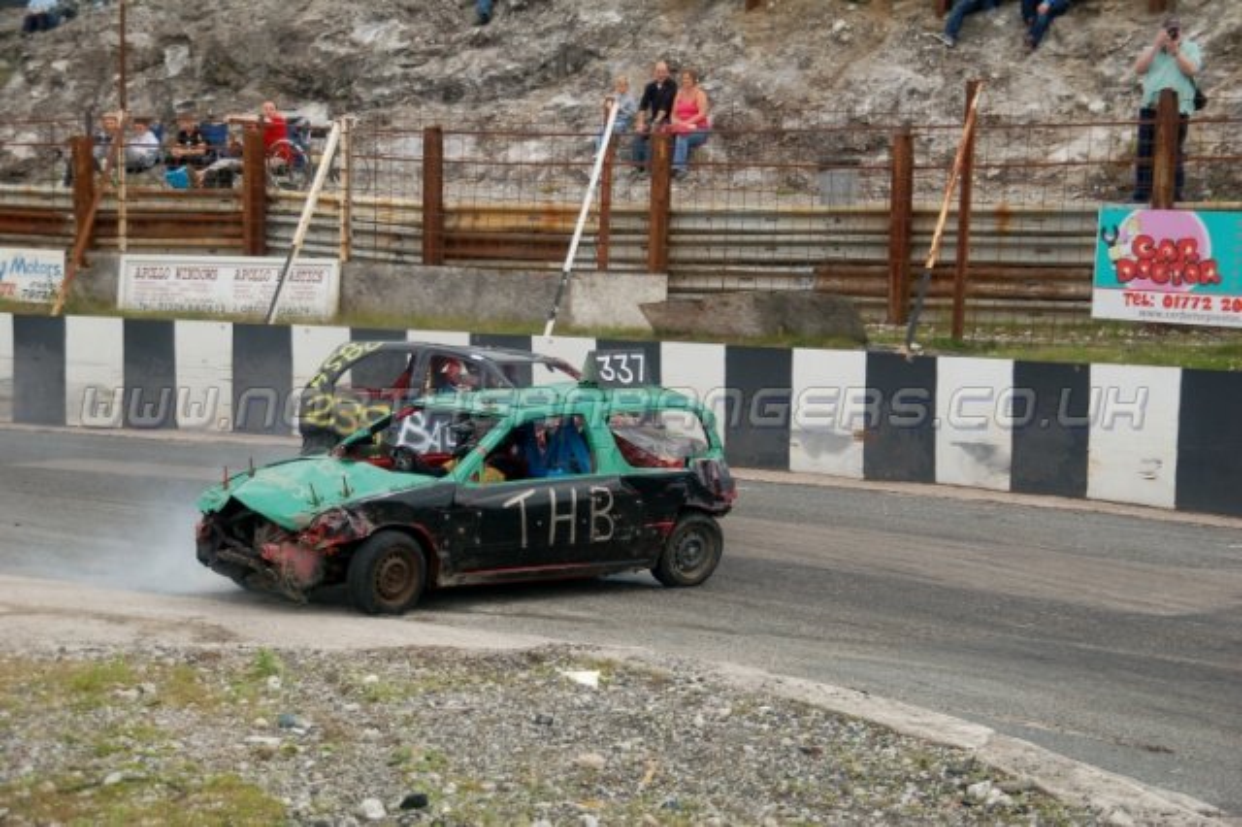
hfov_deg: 24.6
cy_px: 414
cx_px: 621
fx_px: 2845
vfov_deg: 16.5
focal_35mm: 82
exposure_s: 1/1000
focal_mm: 55
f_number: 5.3
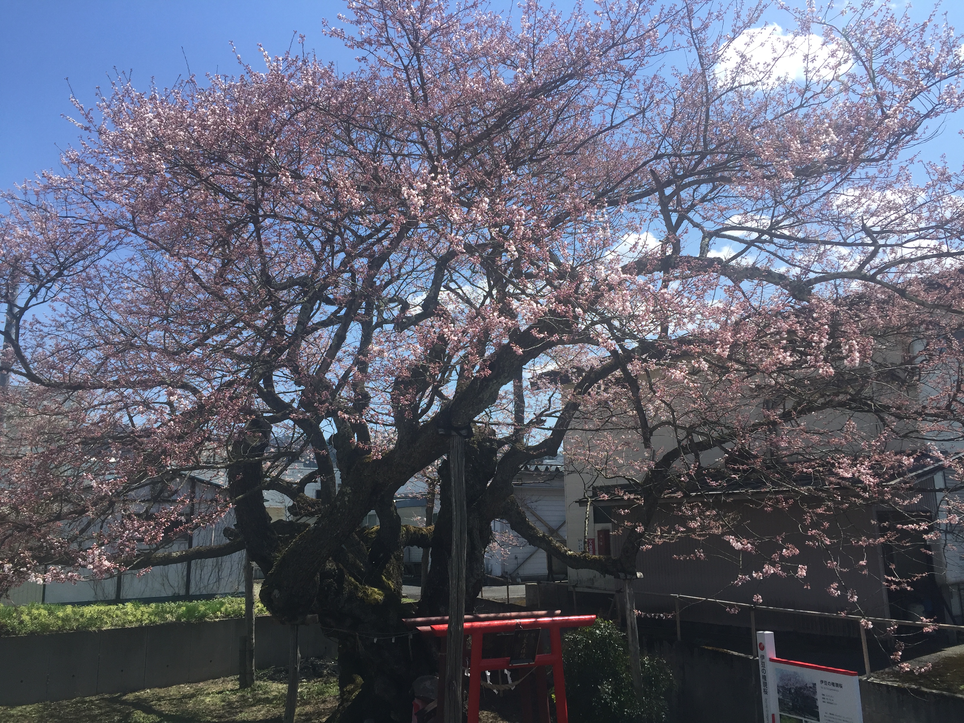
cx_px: 482
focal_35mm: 29
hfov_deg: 61.7
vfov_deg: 48.2
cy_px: 362
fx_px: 808
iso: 32
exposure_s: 1/1582
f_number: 2.2
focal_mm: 4.15
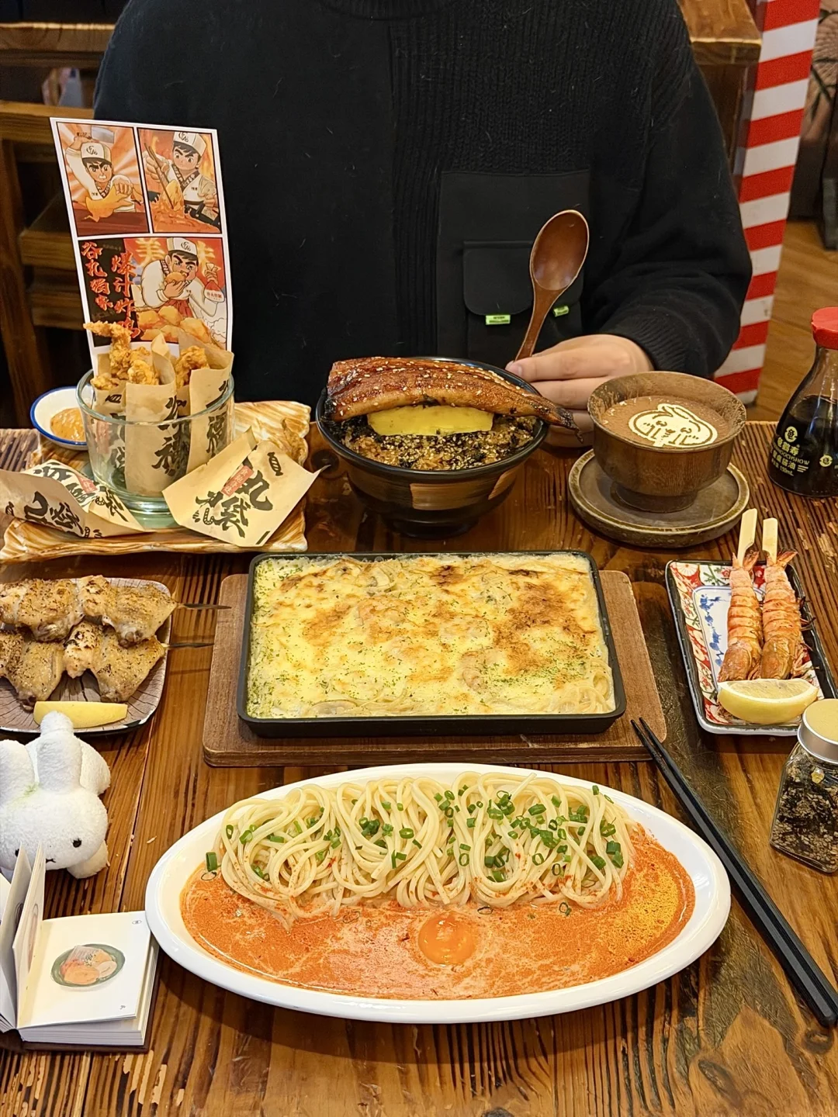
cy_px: 558
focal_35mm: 48
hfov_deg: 30.3
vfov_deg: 39.7
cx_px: 419
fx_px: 1549
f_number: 1.78
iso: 500
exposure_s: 1/33
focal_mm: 6.76
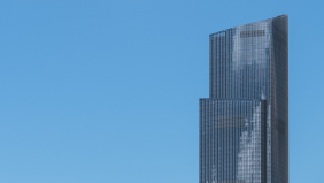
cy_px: 342
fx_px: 1797
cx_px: 249
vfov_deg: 5.7
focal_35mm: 209
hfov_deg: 10.3
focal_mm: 55
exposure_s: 1/400
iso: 100
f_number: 6.3
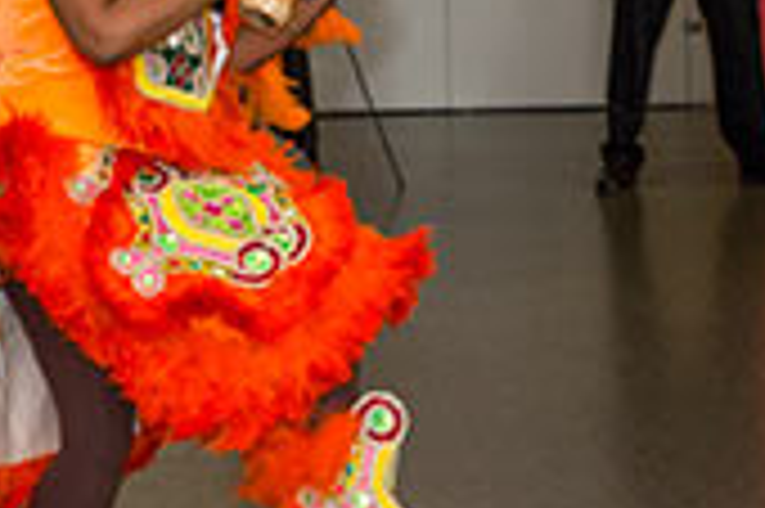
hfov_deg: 13.0
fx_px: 3333
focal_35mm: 157
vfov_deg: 8.7
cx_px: 68
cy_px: 133
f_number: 5.6
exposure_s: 1/180
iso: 1250
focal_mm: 46
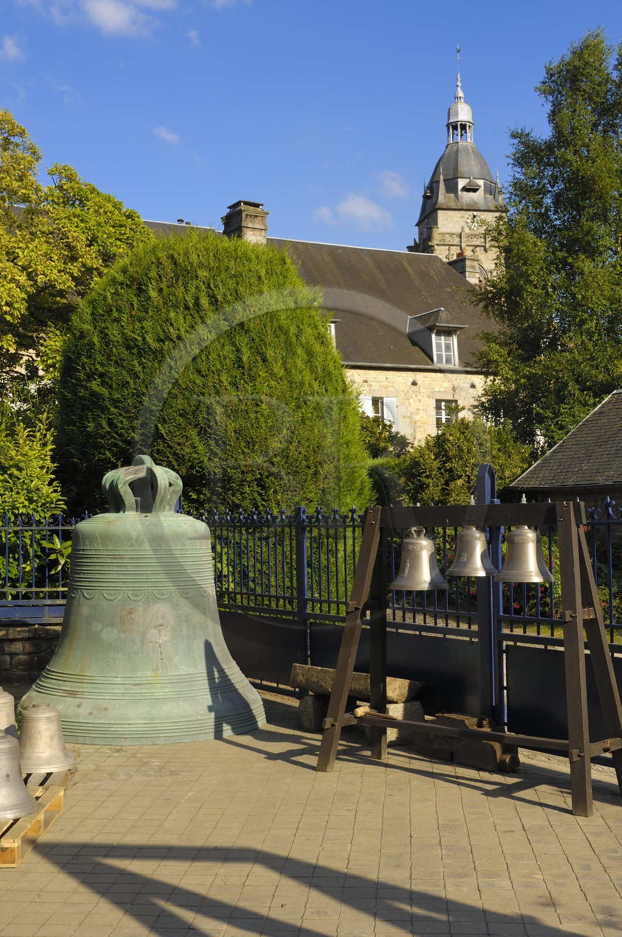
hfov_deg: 28.0
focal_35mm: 48
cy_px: 468
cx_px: 311
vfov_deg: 41.2
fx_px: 1248
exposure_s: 1/160
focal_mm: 32
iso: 100
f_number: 6.7
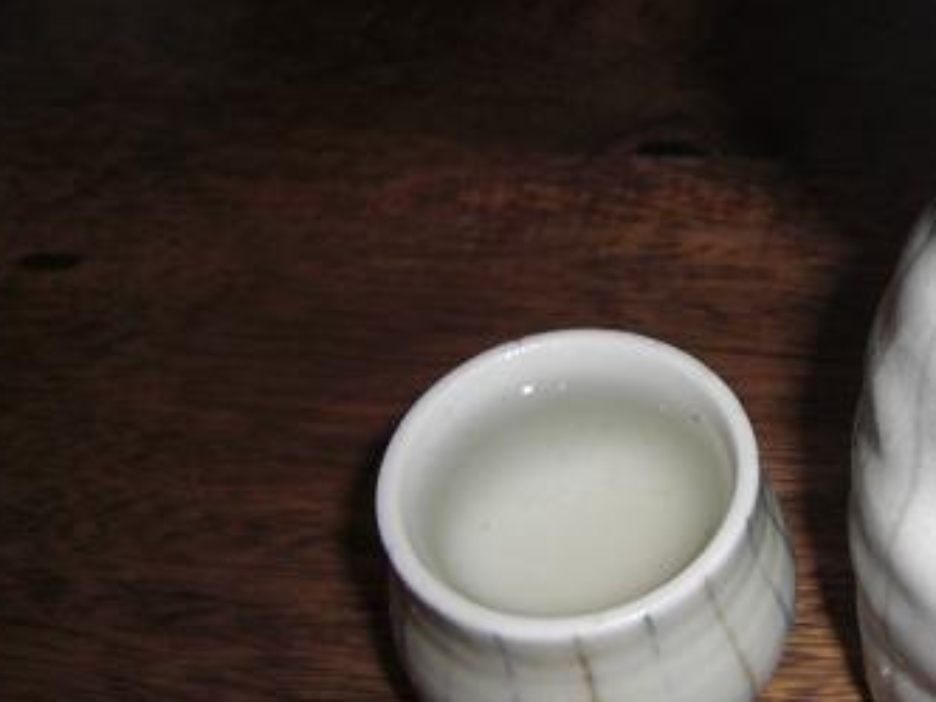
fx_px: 1460
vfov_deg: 27.0
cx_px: 818
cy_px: 310
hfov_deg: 33.9
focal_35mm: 54
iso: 50
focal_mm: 4.9
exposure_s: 1/60
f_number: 2.6
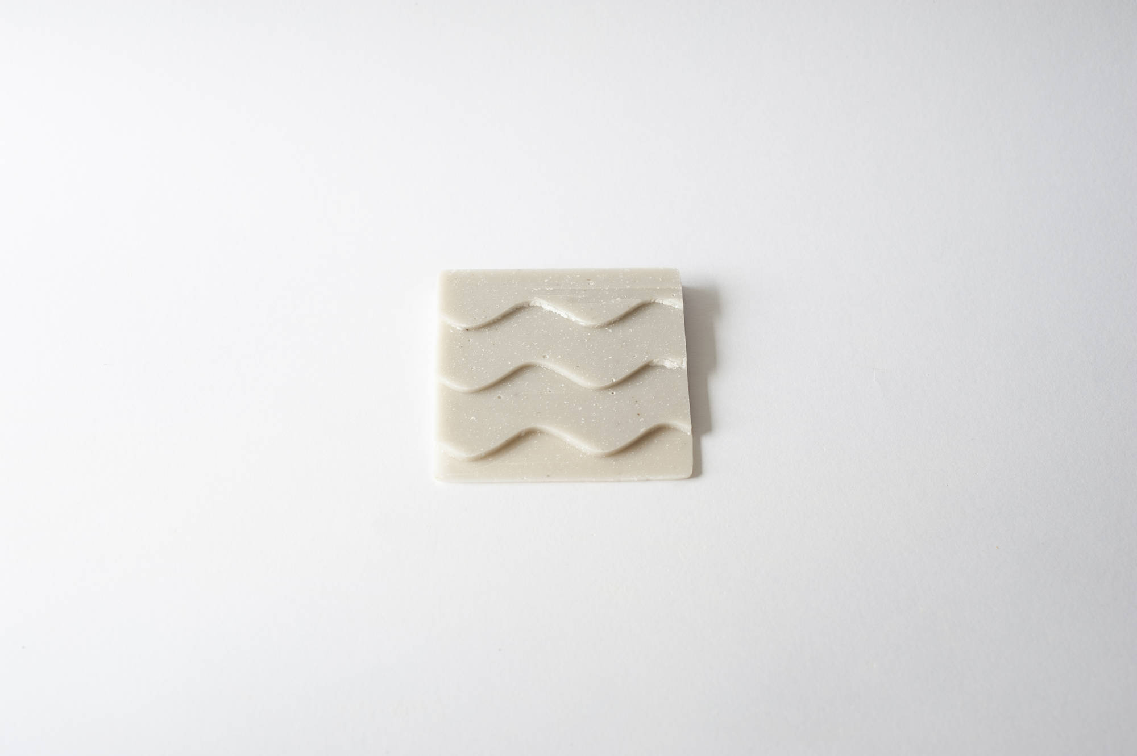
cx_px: 568
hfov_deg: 39.6
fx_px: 1578
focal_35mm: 50
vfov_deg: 27.0
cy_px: 378
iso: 200
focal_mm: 50
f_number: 5
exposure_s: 1/125
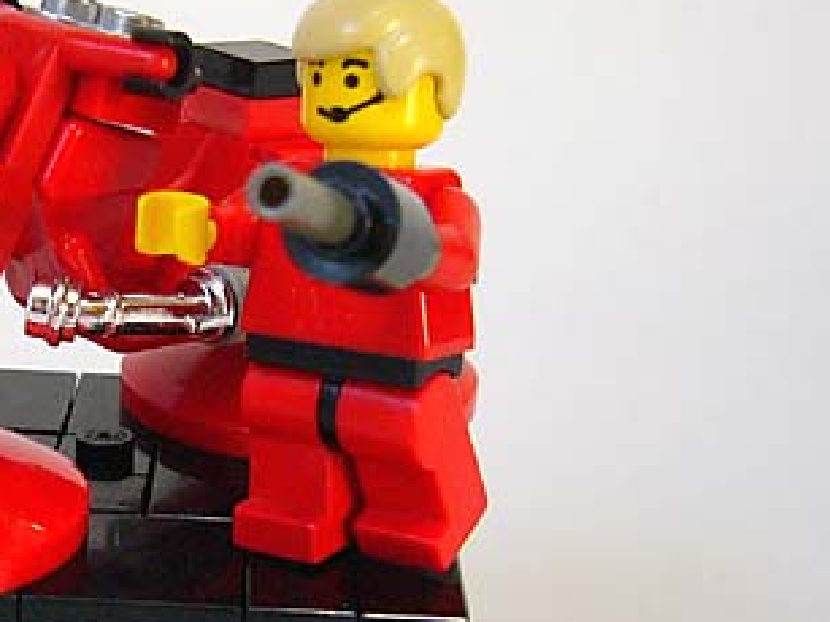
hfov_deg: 26.0
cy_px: 400
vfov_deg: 20.1
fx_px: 1750
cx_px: 119
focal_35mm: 73
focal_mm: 5.8
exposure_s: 1/15
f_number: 2.8
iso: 200
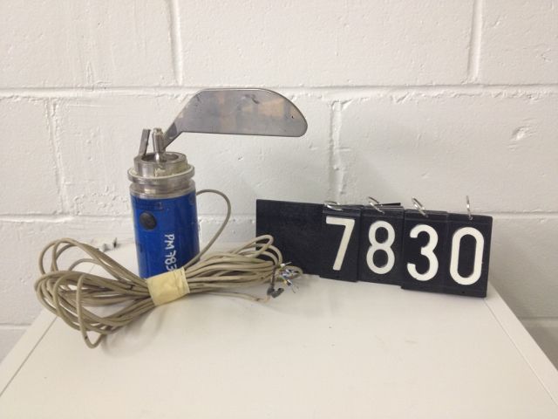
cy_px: 210
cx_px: 279
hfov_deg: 52.6
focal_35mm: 35
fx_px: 564
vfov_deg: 40.7
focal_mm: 4.28
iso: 125
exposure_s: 1/20
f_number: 2.4
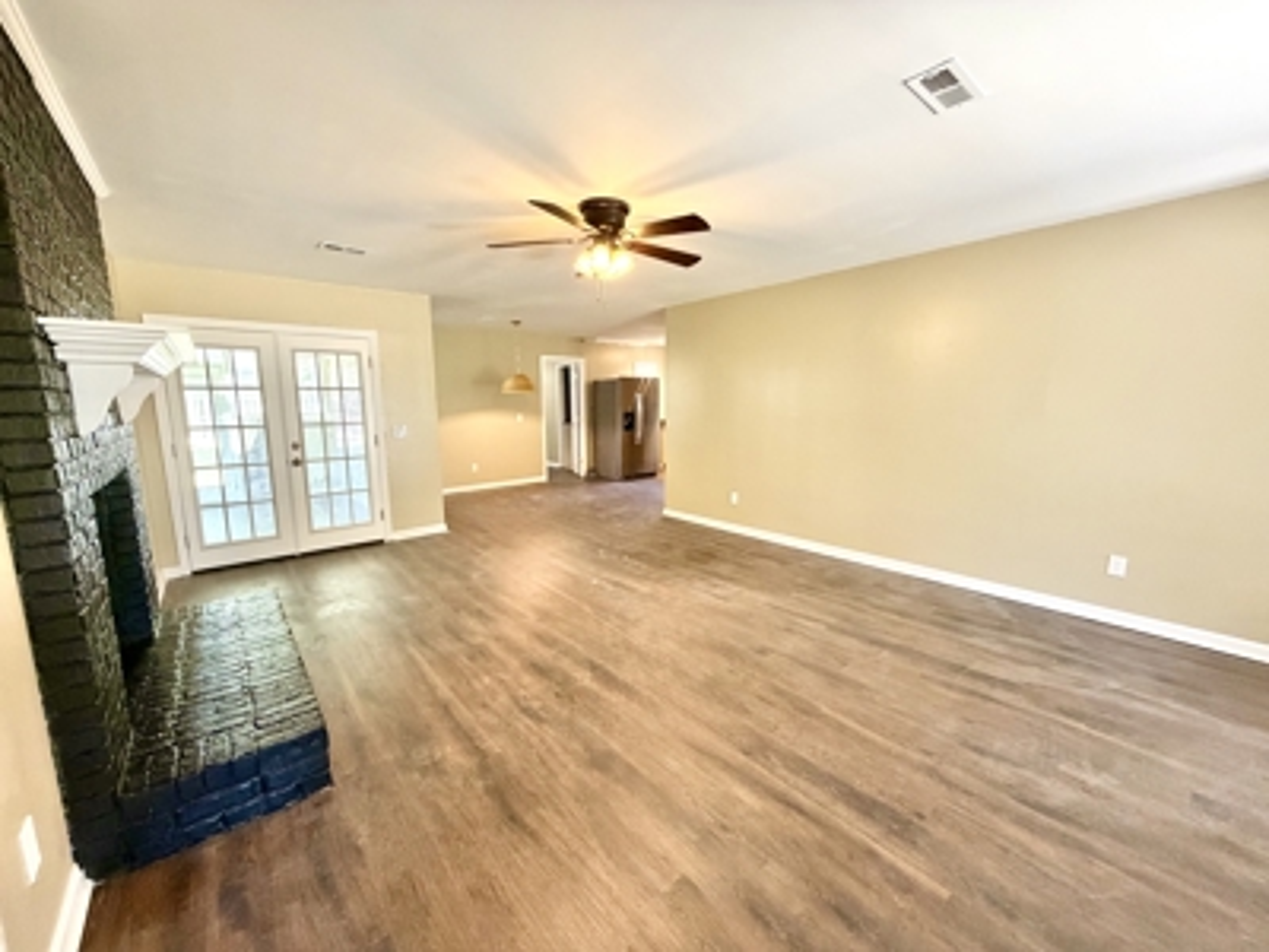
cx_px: 634
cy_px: 476
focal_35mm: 14
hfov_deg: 102.1
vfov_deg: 85.7
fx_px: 513
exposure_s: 1/60
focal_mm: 2.22
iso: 400
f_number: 2.2
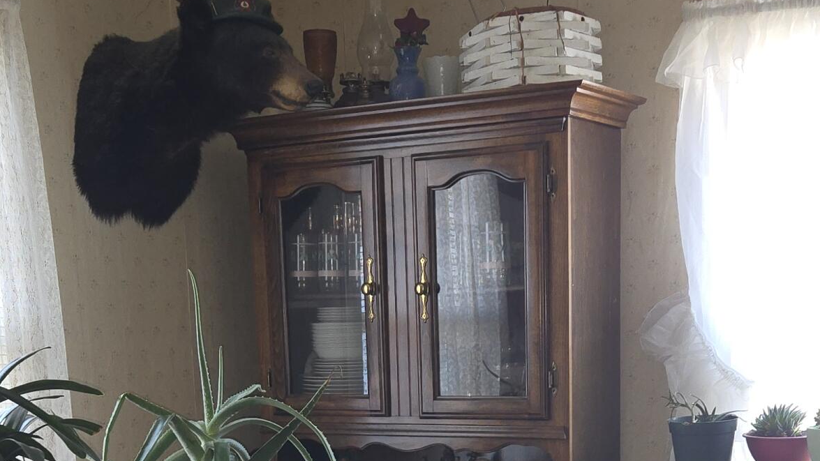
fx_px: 1392
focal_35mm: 64
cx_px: 420
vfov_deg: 17.6
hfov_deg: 32.8
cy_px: 607
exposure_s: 1/30
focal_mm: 5.4
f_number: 1.8
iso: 100
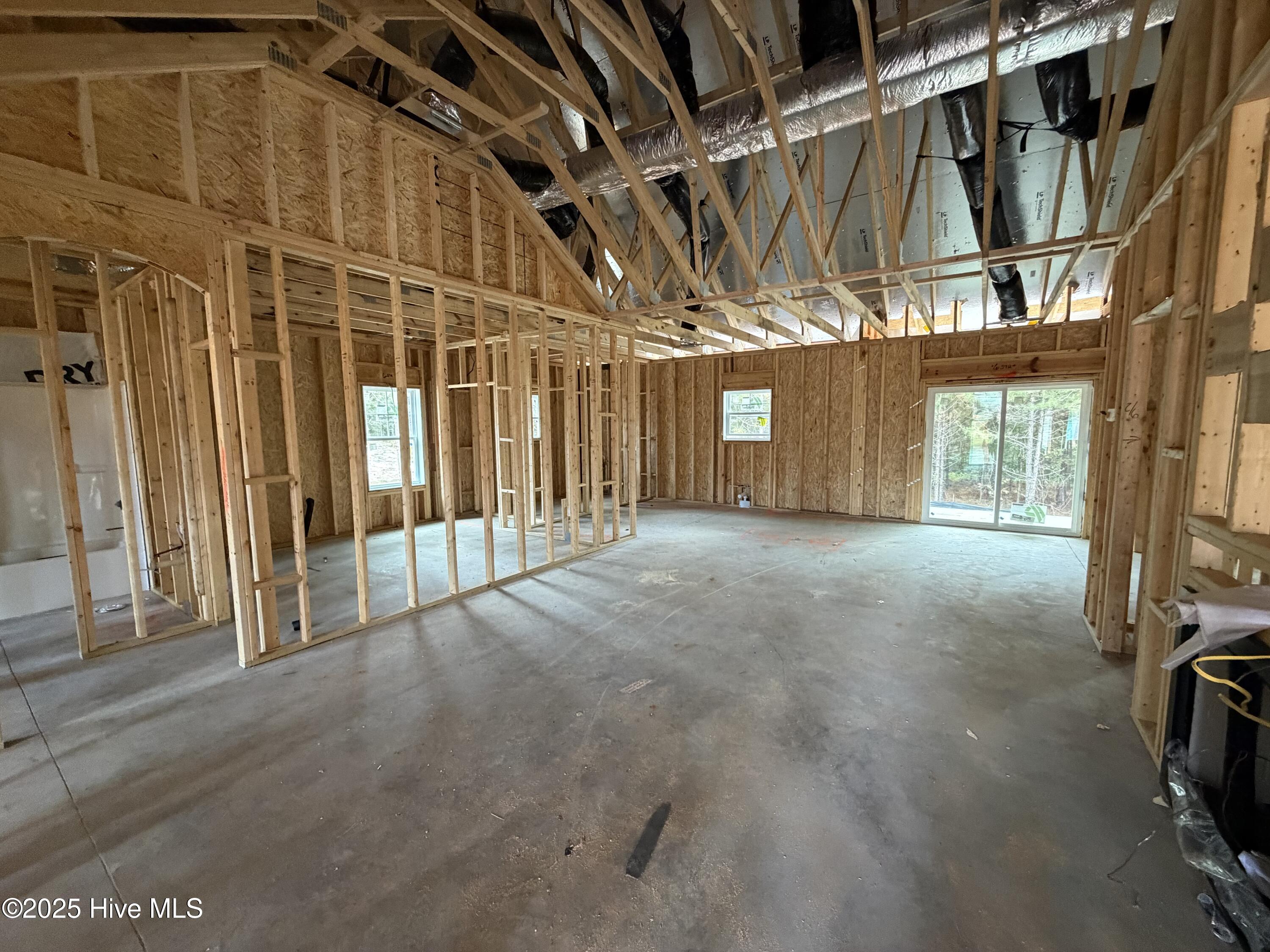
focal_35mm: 14
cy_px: 476
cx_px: 635
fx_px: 514
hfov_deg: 102.1
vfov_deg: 85.7
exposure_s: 1/60
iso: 500
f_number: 2.2
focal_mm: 2.22
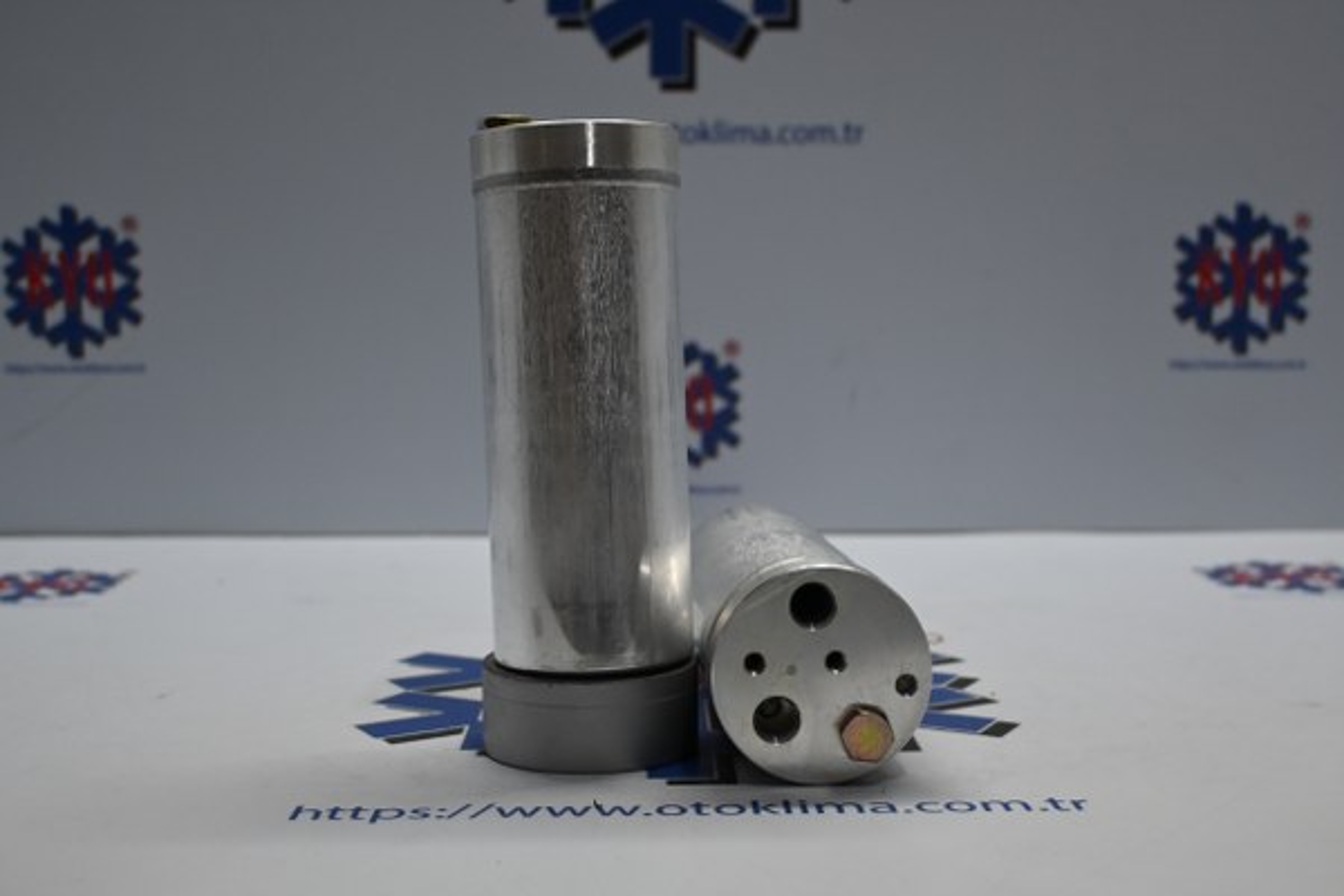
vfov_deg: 29.9
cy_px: 448
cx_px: 672
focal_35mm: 45
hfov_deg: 43.6
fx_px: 1680
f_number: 4.8
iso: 640
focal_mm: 30
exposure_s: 1/125
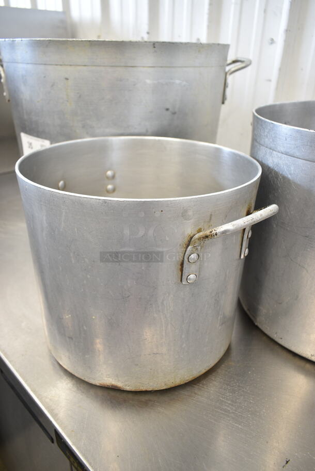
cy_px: 236
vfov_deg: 67.3
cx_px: 158
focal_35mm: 27
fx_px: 354
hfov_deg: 48.0
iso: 360
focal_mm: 18
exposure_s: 1/30
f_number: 3.5
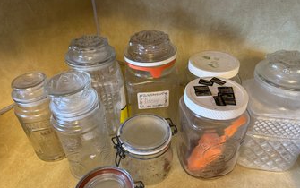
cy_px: 103
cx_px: 150
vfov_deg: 47.6
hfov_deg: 70.4
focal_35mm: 26
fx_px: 213
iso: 400
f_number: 1.78
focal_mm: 6.86
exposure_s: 1/60
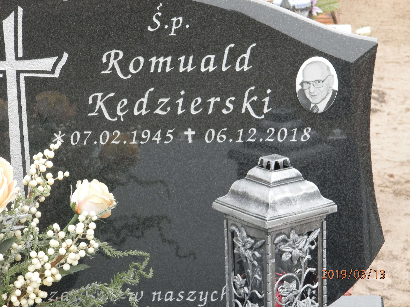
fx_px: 1563
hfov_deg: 14.9
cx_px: 205
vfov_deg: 11.2
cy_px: 154
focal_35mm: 132
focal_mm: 23.6
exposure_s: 1/20
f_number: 4.7
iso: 200
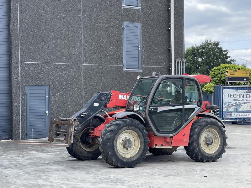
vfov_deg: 22.9
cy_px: 94
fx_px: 464
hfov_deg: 30.3
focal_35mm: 64
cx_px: 126
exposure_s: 1/229
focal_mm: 7.5
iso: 20
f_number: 2.2
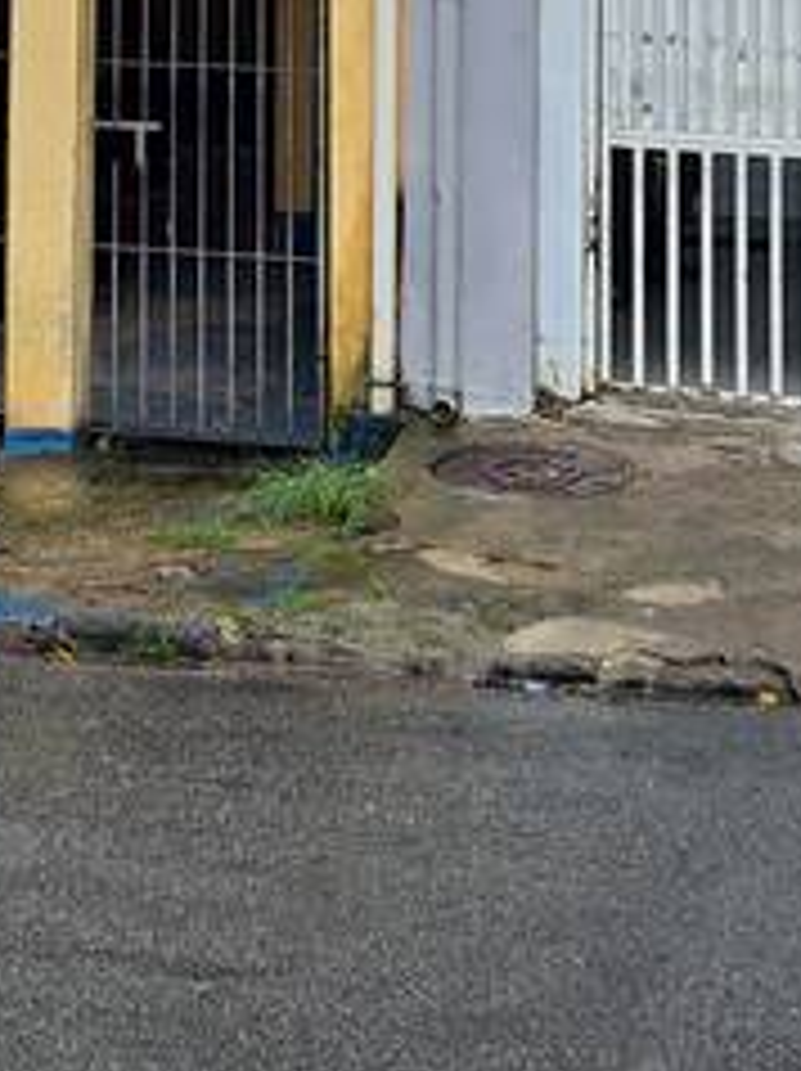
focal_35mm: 109
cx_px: -189
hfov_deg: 13.2
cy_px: -418
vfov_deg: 16.8
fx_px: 3369
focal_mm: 5.23
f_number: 1.8
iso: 50
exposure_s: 1/903
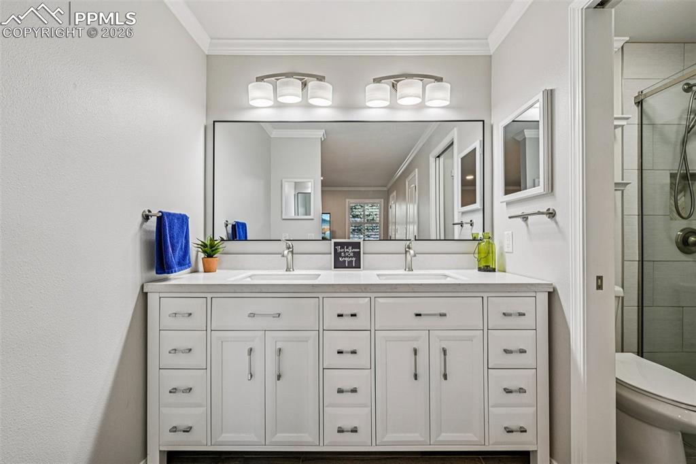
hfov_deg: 104.3
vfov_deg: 81.2
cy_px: 232
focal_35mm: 14
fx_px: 271
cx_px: 348
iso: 220
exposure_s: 1/15
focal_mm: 14
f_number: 11
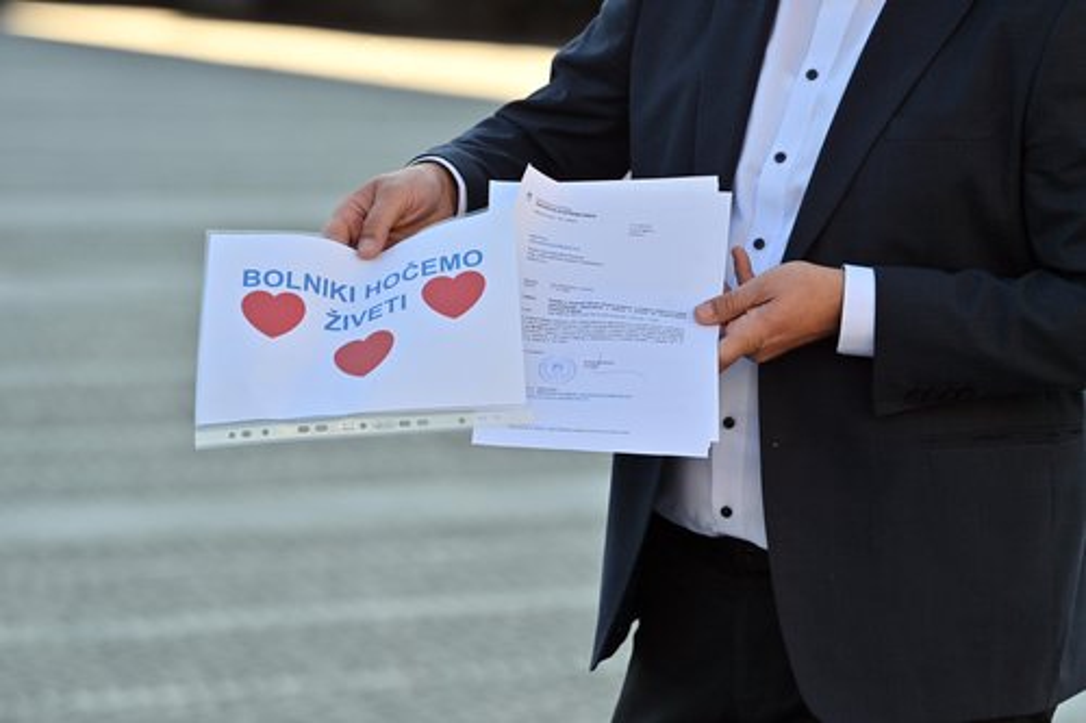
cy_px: 362
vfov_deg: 6.9
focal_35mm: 200
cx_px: 543
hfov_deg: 10.3
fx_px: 6031
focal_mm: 200
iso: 640
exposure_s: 1/1600
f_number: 5.6
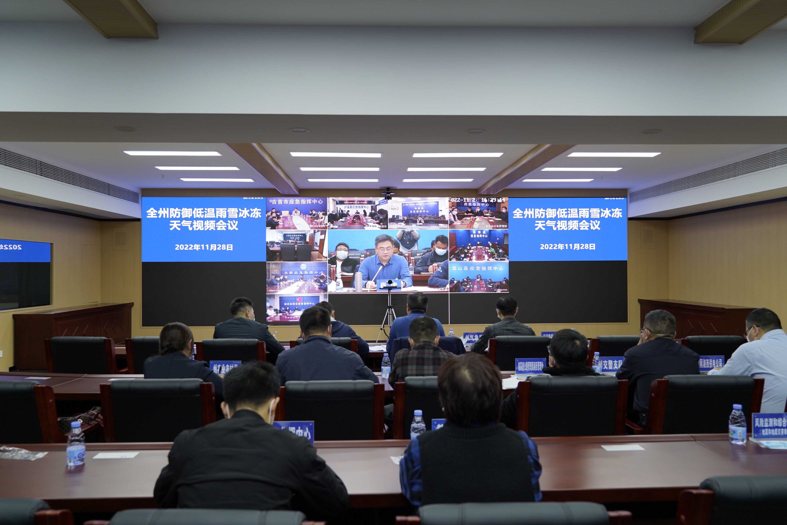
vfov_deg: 46.4
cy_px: 262
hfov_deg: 65.5
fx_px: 612
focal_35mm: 28
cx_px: 394
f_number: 4
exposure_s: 1/60
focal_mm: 28
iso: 200
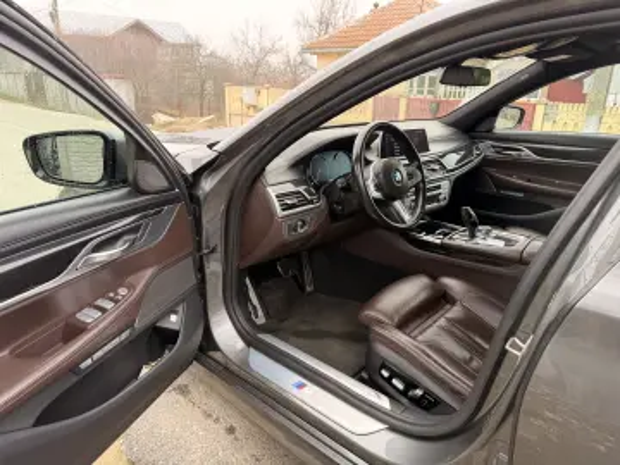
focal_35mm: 24
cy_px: 232
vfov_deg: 56.8
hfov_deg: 71.6
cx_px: 310
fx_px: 430
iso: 80
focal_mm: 6.76
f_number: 1.78
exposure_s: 1/216
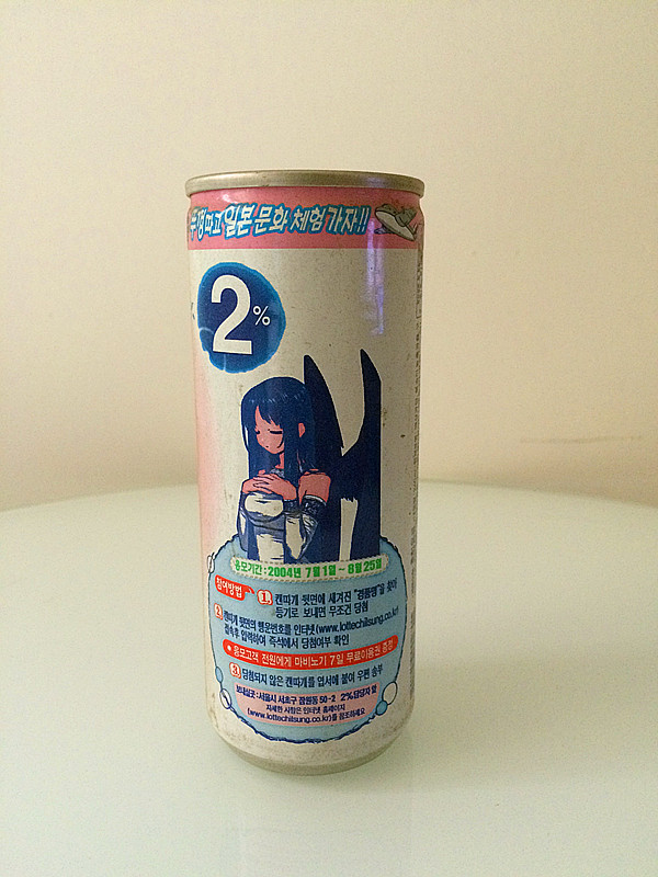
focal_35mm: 29
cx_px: 329
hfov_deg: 48.2
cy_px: 438
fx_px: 735
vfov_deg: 61.7
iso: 250
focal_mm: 4.15
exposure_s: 1/30
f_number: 2.2
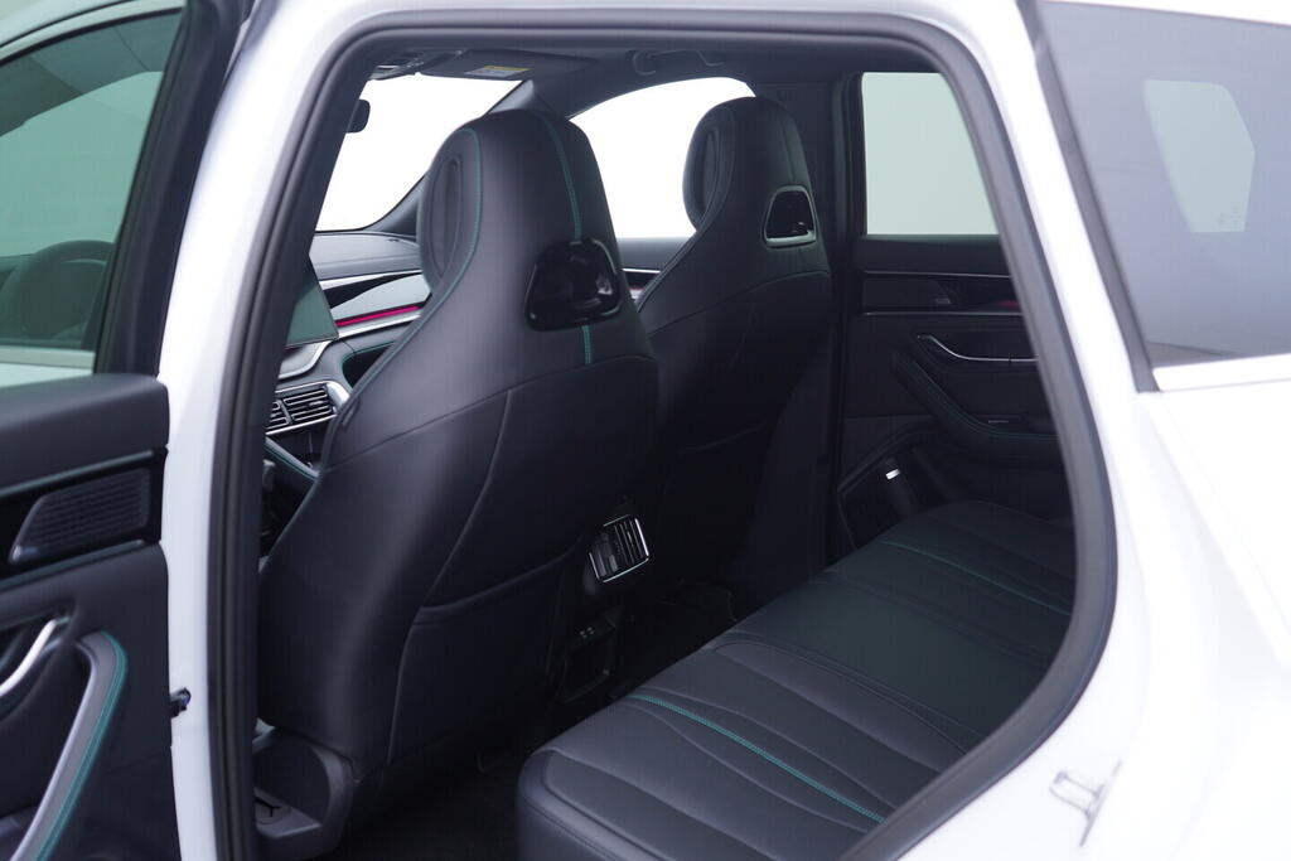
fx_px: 1291
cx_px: 646
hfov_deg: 53.1
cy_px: 430
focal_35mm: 36
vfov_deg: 36.9
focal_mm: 24
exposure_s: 1/40
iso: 125
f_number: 2.8
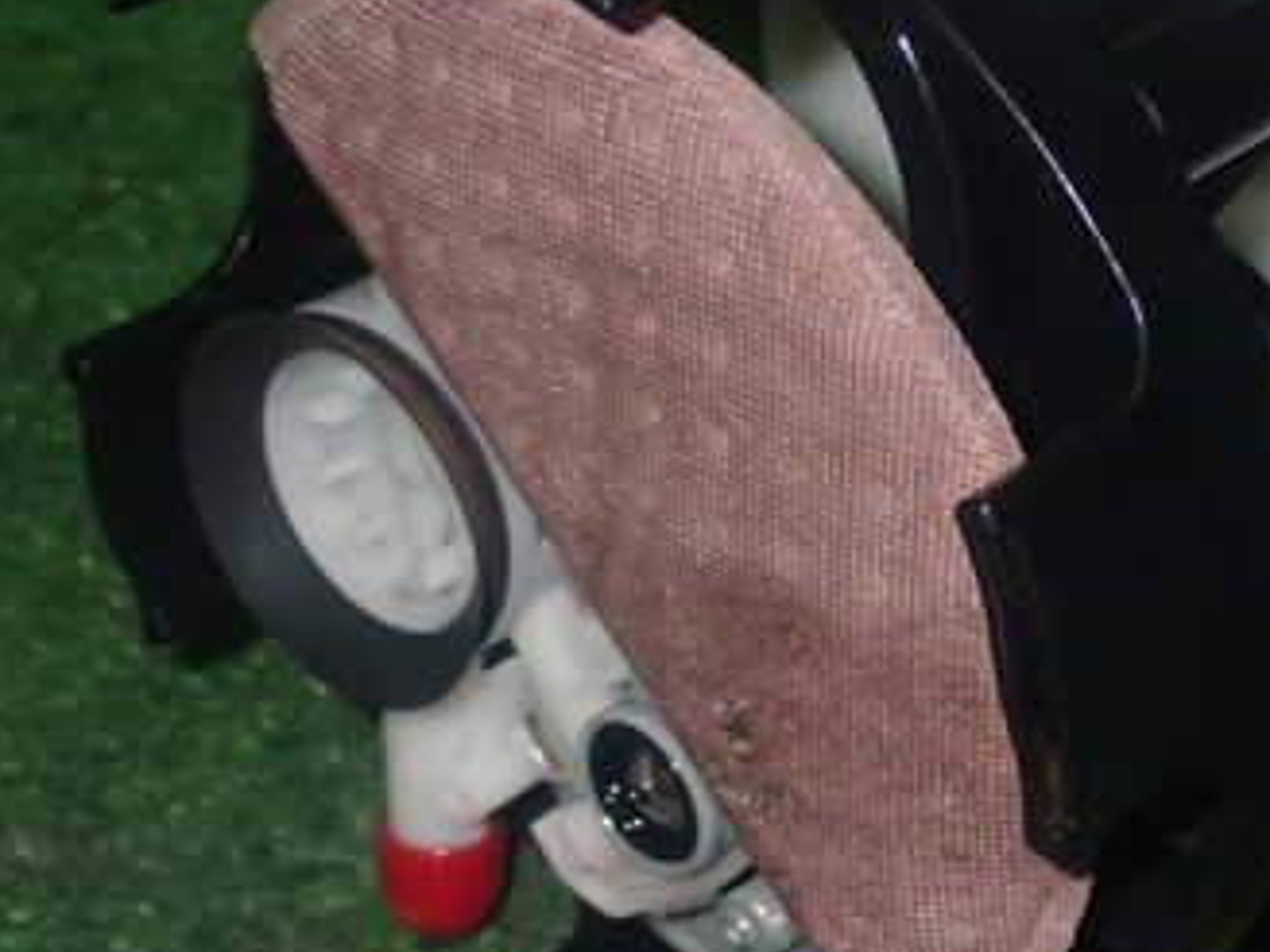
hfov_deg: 18.3
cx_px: 1084
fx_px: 3889
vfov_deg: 14.0
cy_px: 457
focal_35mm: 106
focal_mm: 10.35
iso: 800
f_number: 10
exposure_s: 1/60
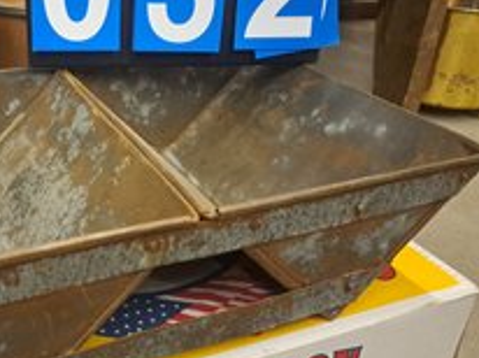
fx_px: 553
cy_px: 148
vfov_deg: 35.8
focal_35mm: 40
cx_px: 96
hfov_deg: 44.6
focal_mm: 5.23
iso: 500
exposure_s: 1/24
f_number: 1.8
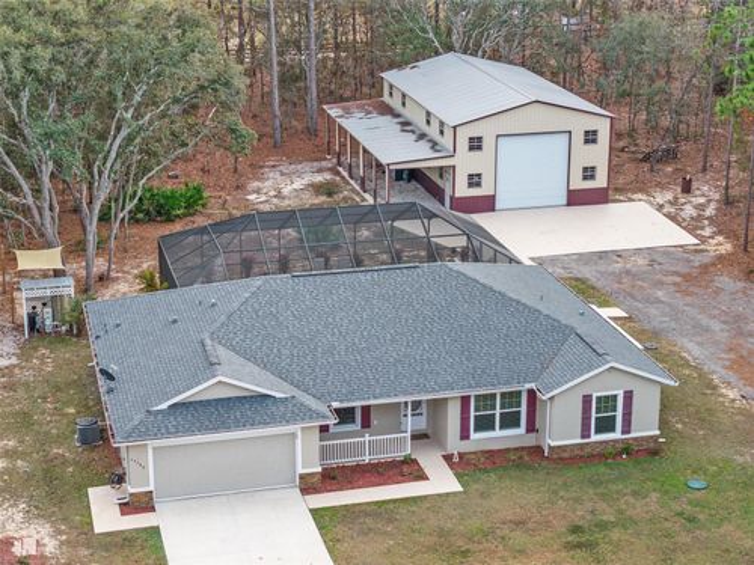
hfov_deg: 27.8
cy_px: 282
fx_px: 1525
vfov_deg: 21.0
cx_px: 377
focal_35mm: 70
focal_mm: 19.35
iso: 110
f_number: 2.8
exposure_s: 1/100
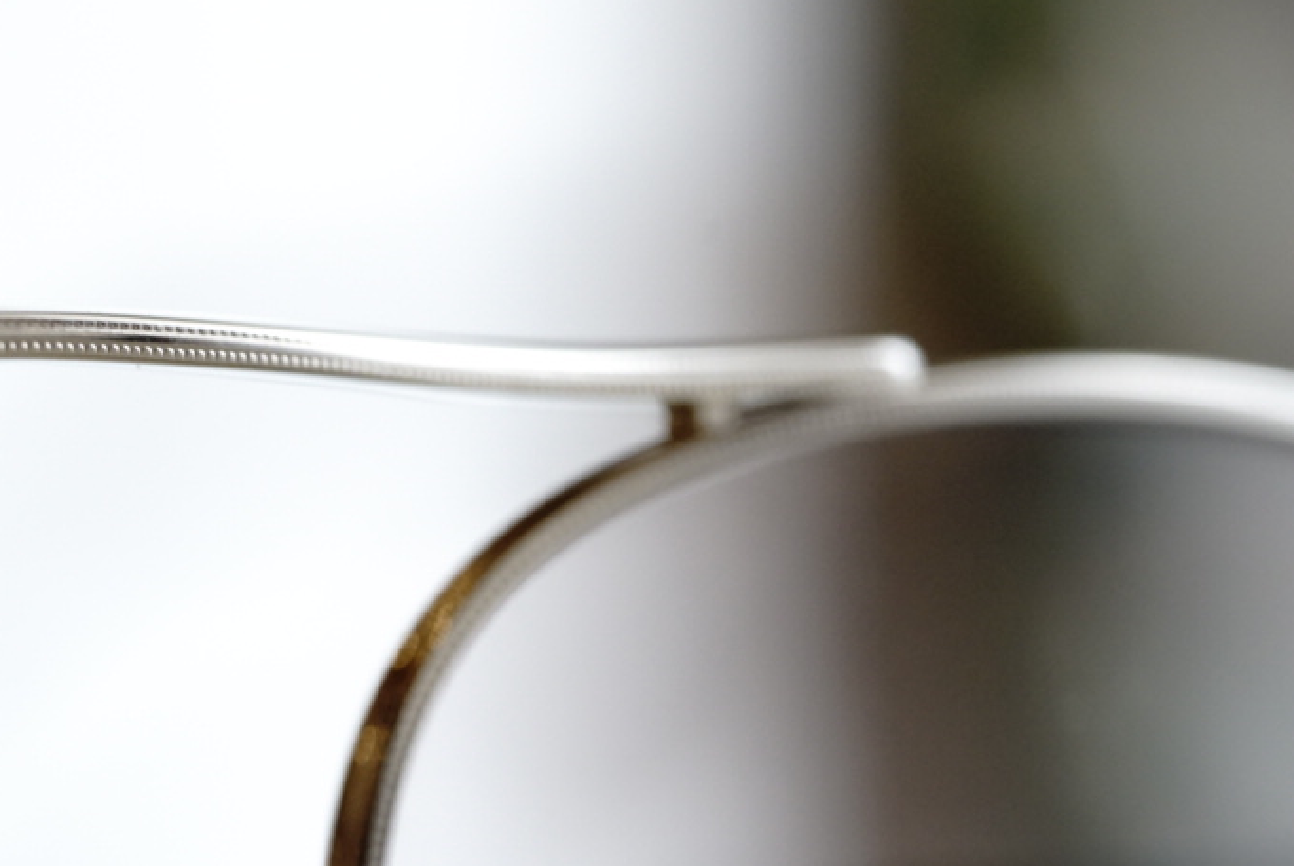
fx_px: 5540
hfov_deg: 13.1
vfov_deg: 8.9
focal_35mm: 154
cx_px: 2
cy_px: 547
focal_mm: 65
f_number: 4
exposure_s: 1/200
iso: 1000
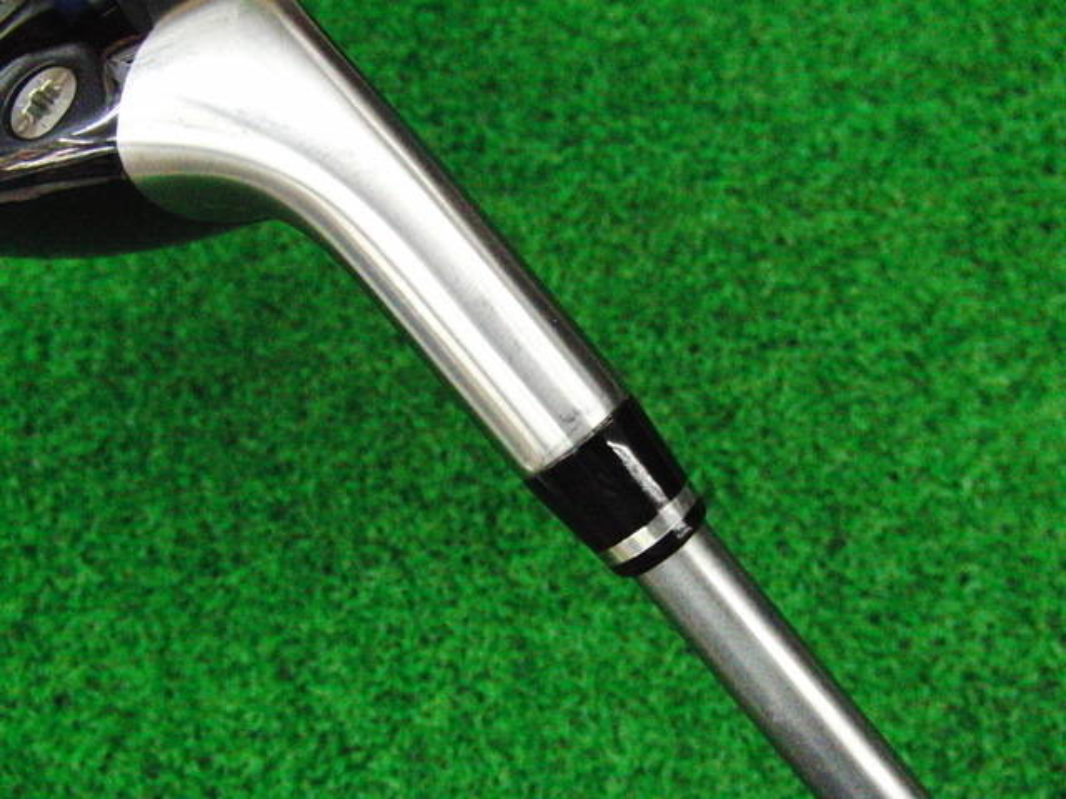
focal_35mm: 37
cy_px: 400
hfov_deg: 50.1
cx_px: 533
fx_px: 1139
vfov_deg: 38.7
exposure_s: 1/320
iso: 3200
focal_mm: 6.42
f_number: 3.6
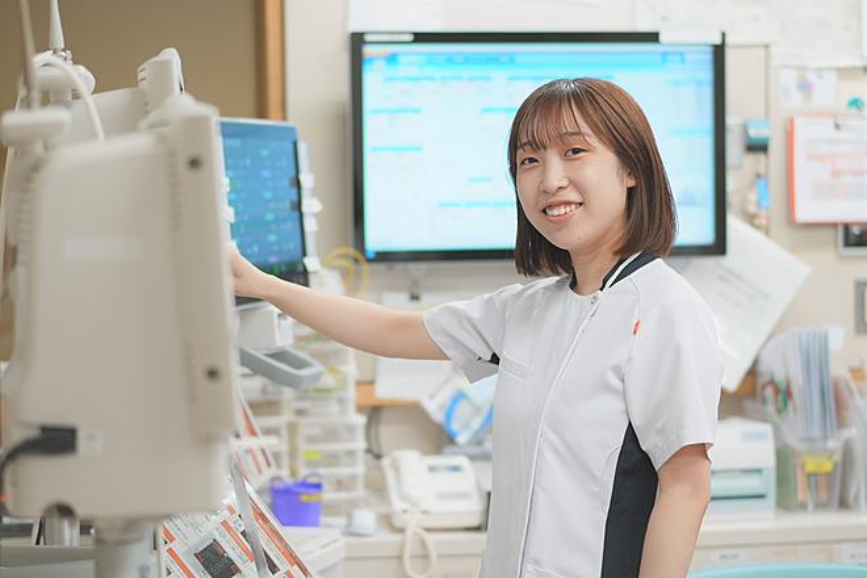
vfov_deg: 16.7
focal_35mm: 82
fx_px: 1975
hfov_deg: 24.8
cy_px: 289
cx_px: 434
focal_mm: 55
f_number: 1.8
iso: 320
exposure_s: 1/250
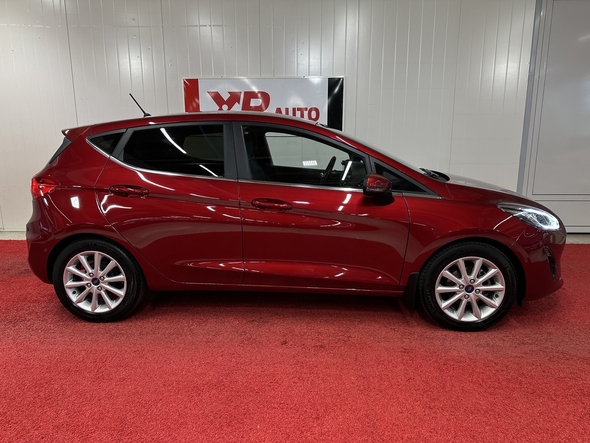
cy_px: 222
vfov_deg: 56.8
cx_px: 295
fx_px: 409
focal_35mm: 24
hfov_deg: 71.6
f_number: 1.78
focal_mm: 6.86
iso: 125
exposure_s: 1/100
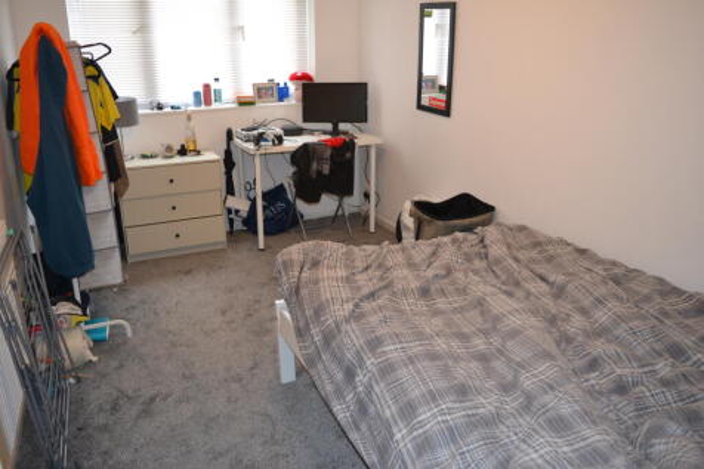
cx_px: 352
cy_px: 234
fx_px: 528
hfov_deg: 67.4
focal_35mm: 27
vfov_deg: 47.9
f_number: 3.5
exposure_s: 1/60
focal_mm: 18
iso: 900
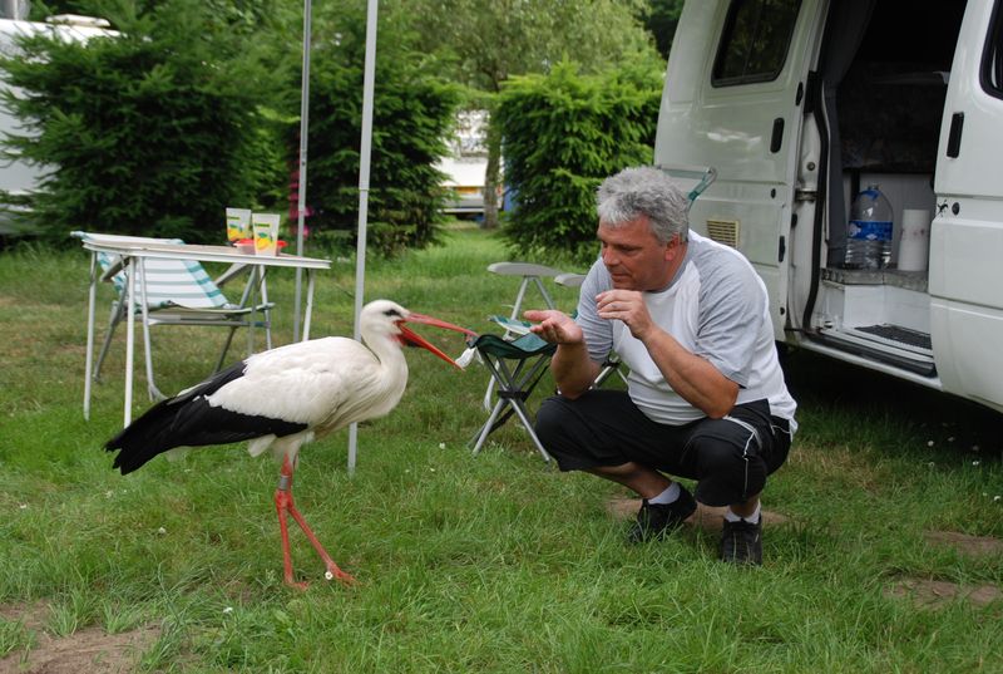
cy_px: 337
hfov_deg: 35.0
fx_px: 1591
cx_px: 502
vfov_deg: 23.9
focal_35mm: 57
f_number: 5.6
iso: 100
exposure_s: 1/125
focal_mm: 38
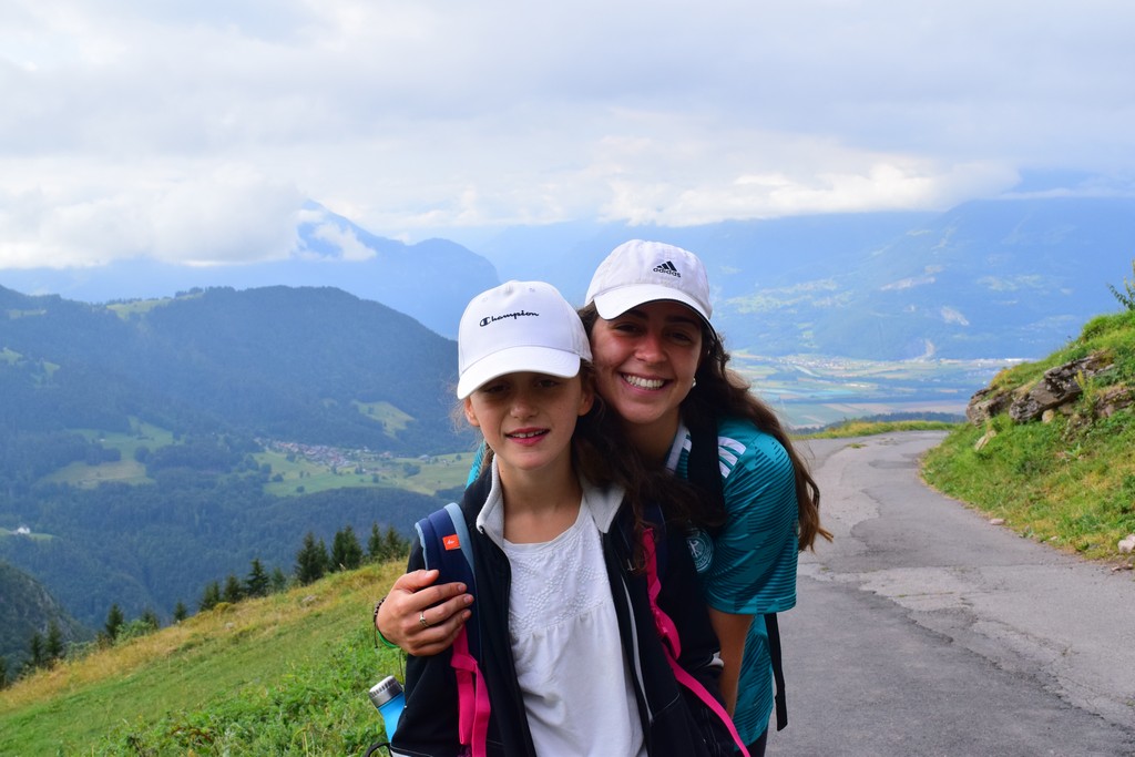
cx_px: 568
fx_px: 1419
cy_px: 378
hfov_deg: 43.6
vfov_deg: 29.9
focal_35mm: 45
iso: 800
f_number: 14
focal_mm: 30
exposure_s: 1/500
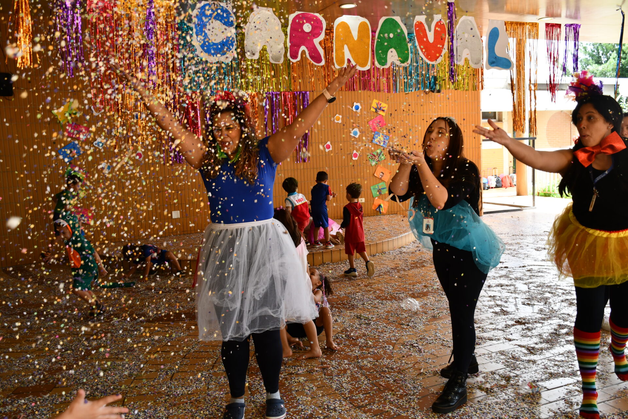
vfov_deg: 40.0
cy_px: 210
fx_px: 576
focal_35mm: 33
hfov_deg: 57.2
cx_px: 314
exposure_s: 1/250
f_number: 4.5
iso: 400
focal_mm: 22
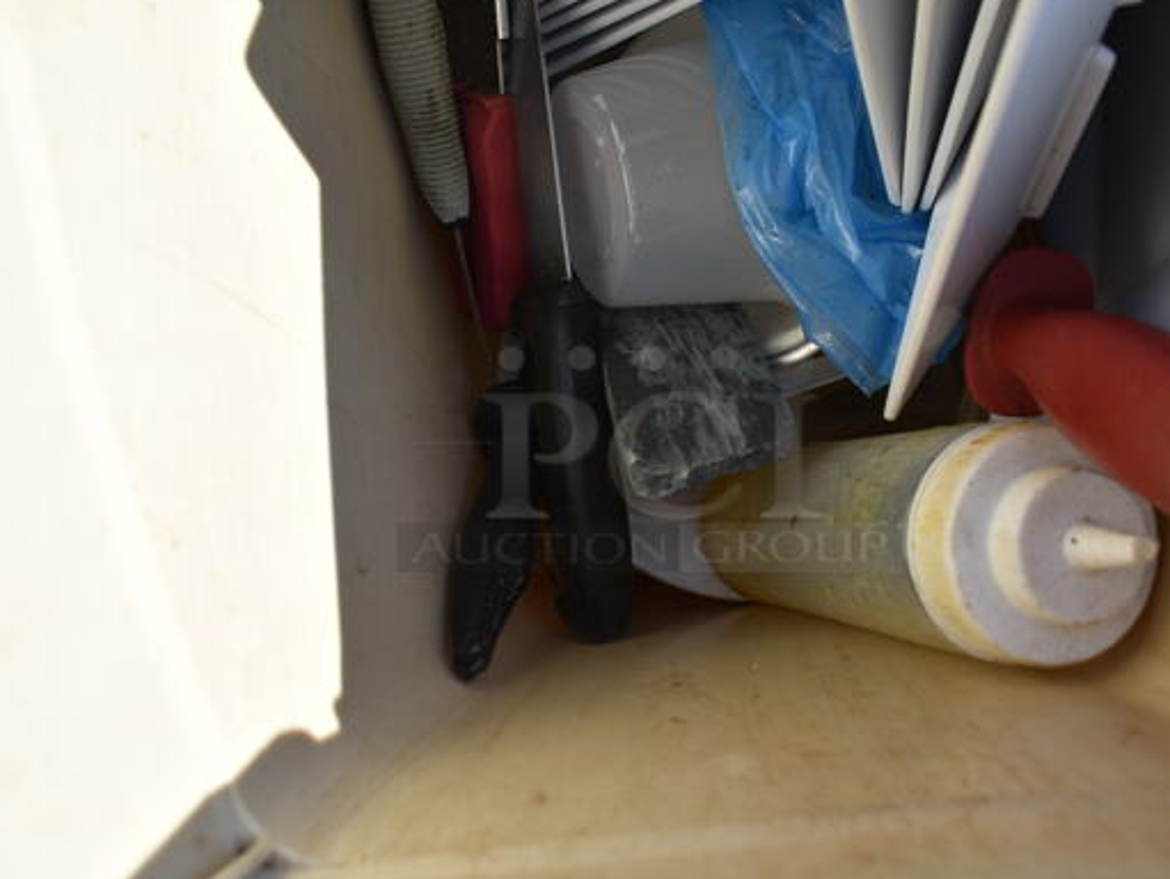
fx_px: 1049
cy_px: 451
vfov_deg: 45.5
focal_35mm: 31
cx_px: 653
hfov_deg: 58.2
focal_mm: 18
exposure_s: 1/160
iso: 100
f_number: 6.3
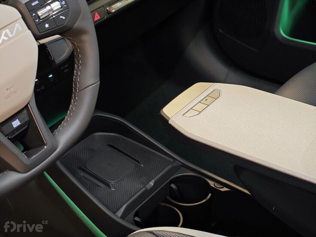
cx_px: 158
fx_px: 685
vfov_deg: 19.6
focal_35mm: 75
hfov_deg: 26.0
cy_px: 118
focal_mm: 12.28
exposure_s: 1/40
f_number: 1.8
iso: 800
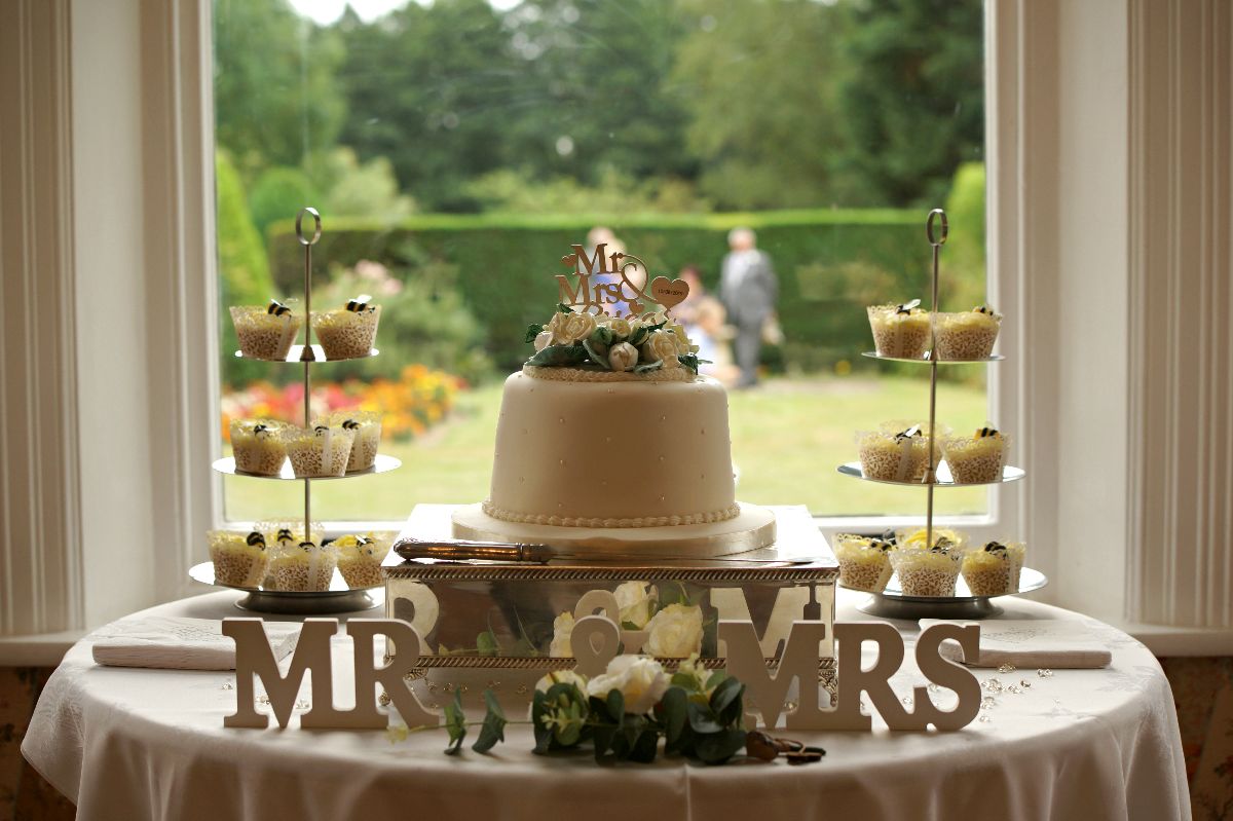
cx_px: 616
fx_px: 2396
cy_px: 410
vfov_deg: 19.4
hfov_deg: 28.9
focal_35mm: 70
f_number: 4.5
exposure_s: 1/160
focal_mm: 70
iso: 320
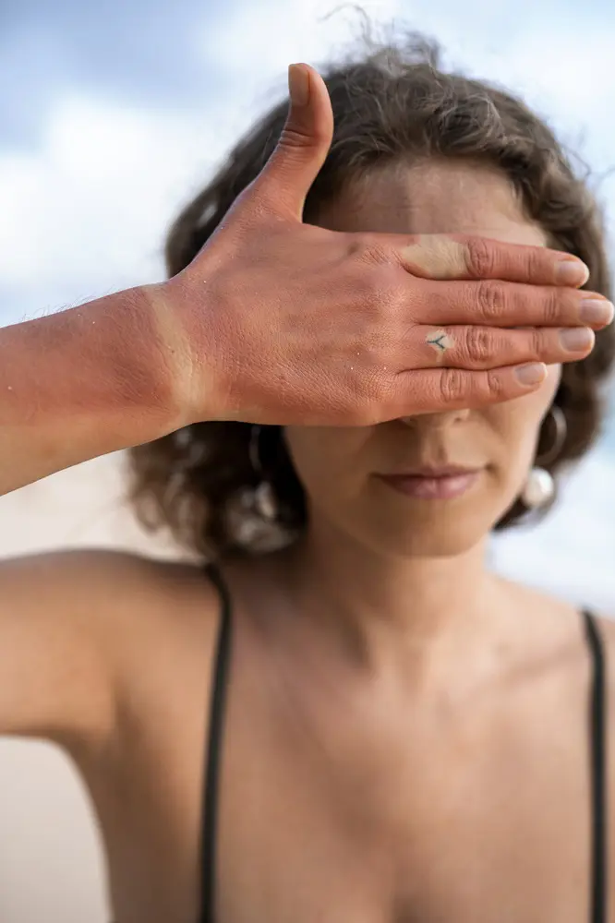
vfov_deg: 54.5
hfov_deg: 37.8
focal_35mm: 35
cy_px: 462
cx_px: 308
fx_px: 897
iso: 100
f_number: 2.5
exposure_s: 1/320
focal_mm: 35
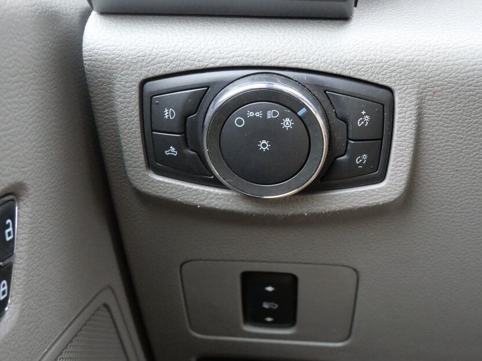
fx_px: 585
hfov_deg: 44.6
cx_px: 283
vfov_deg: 34.3
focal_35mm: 42
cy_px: 192
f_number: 4.1
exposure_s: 1/60
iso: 3200
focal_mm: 17
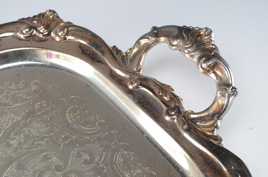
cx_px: 134
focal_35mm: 82
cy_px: 88
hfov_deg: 24.7
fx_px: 613
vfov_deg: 16.5
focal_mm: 55
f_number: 8
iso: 100
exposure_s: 1/80
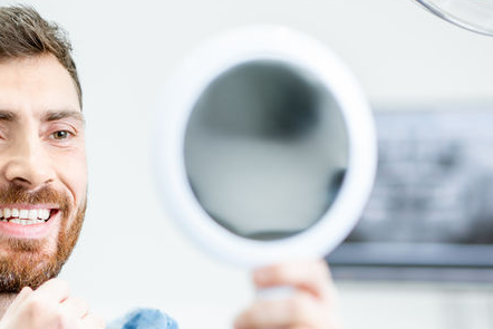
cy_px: 266
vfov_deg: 8.4
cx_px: 138
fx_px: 2233
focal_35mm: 163
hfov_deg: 12.6
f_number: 2.2
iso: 250
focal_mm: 85
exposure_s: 1/200
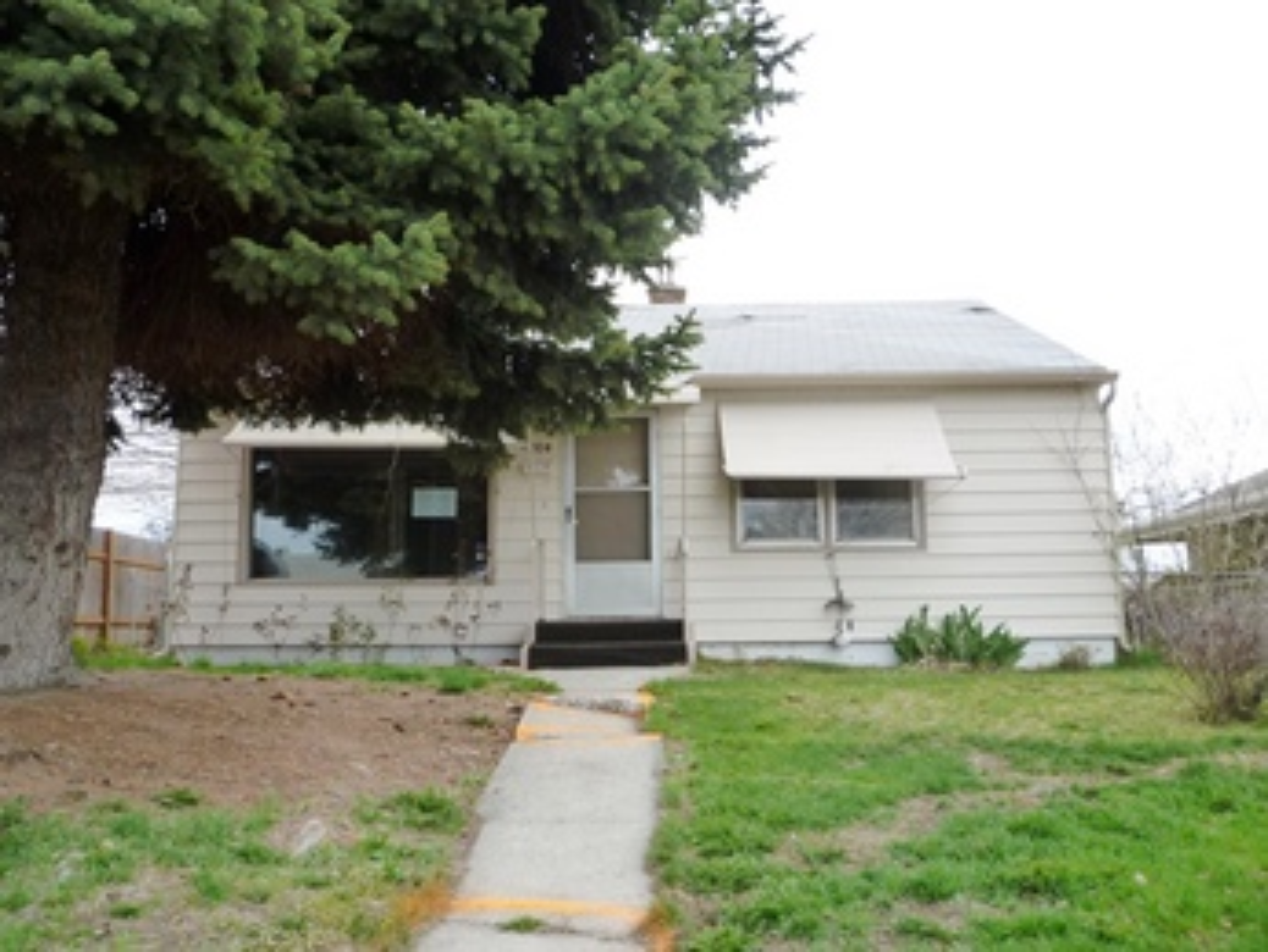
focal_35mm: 29
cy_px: 476
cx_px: 634
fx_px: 1063
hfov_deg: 61.6
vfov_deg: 48.3
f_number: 3.3
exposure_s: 1/80
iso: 125
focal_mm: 5.2
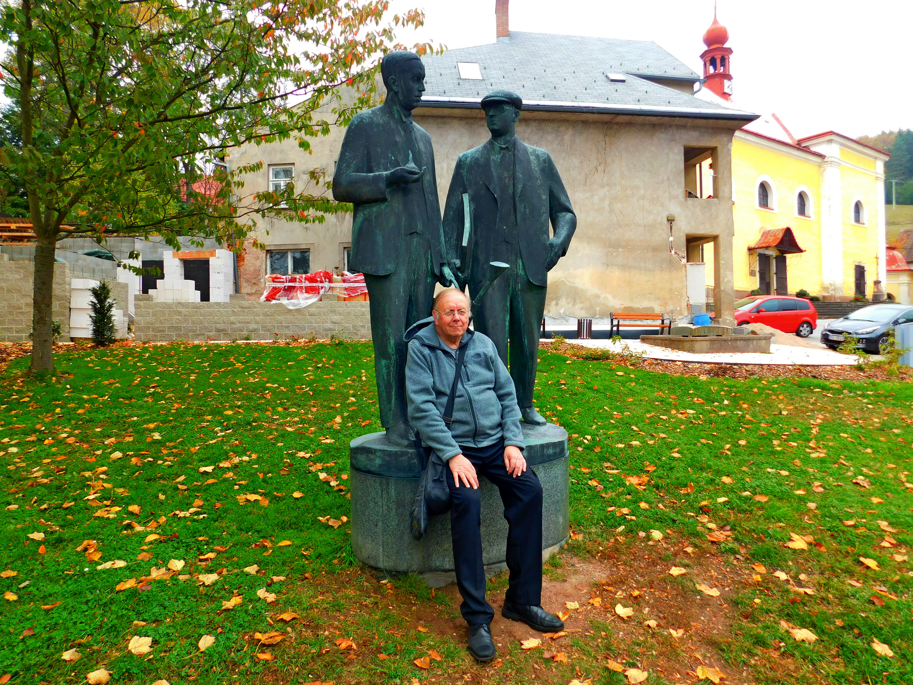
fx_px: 607
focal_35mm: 23
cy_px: 342
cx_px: 456
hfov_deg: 73.9
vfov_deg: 58.9
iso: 125
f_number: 3
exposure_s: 1/160
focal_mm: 4
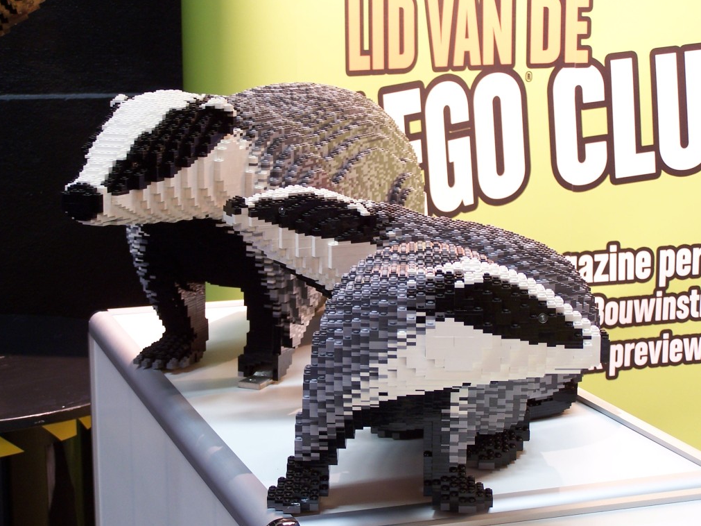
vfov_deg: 19.4
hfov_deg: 25.7
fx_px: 1539
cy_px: 262
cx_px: 350
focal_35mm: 76
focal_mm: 12.4
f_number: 3.2
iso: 80
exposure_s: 1/2
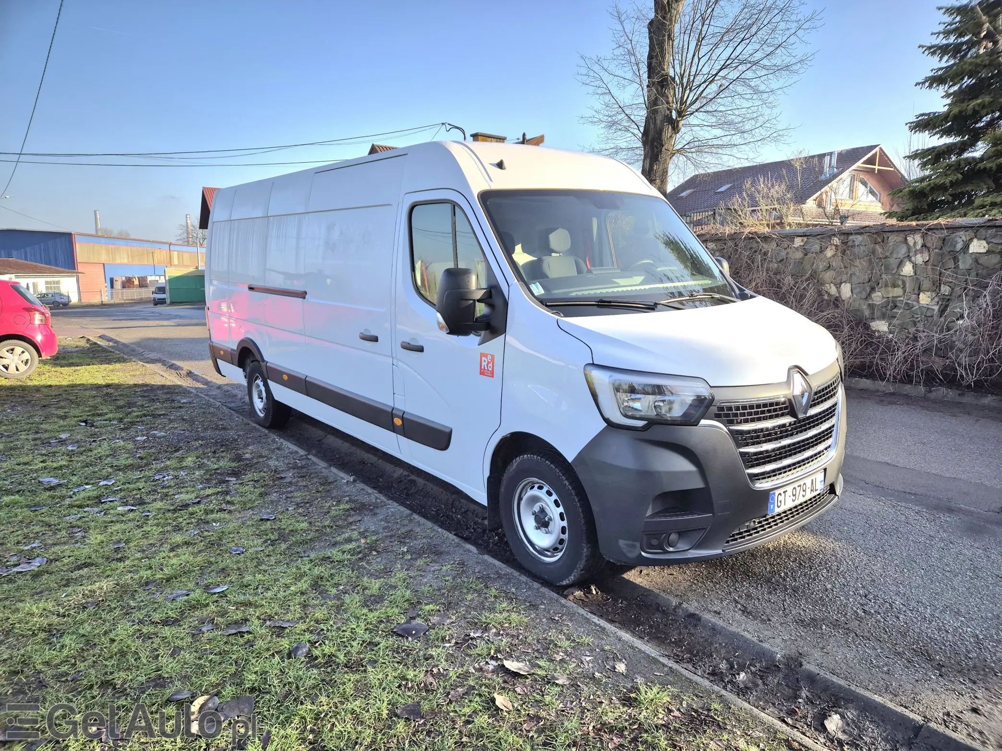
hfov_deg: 73.9
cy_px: 376
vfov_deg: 58.9
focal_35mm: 23
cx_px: 501
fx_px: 666
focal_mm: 5.4
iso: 25
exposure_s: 1/667
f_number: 1.8
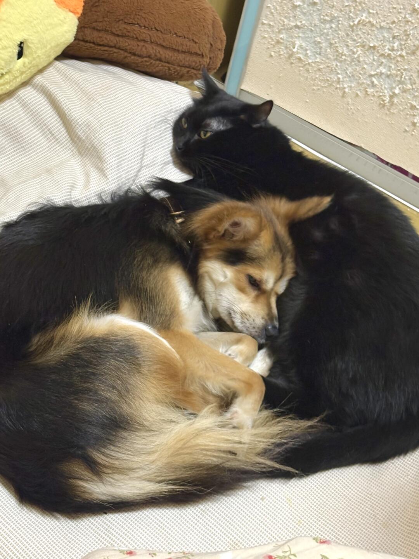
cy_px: 280
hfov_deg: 28.0
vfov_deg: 36.8
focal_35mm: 52
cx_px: 210
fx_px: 839
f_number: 1.6
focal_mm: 5.96
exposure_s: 1/25
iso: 320
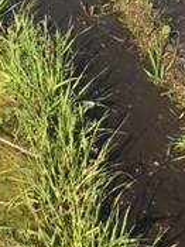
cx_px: -103
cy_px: -143
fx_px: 756
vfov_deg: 16.6
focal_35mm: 106
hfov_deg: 13.1
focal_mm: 4.15
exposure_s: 1/1241
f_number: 2.2
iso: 25
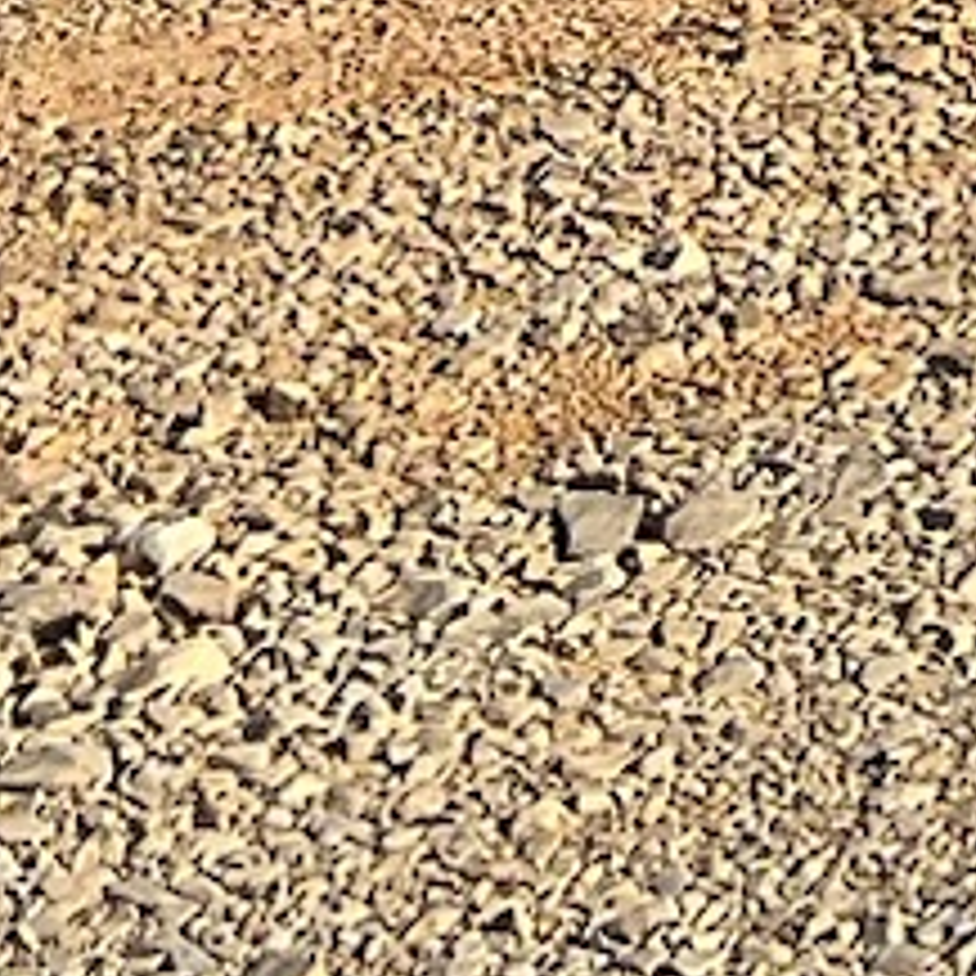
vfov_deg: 7.0
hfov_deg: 6.8
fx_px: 6922
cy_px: -2294
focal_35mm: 217
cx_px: 3504
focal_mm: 5.7
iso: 50
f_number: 1.5
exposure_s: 1/4444
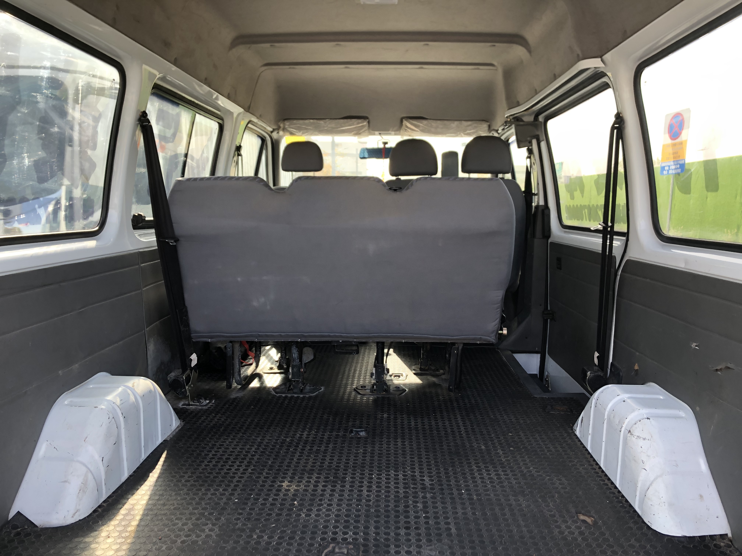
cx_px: 371
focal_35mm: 28
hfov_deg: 63.4
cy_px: 278
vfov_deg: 49.7
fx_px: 600
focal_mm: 4
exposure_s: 1/120
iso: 25
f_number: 1.8
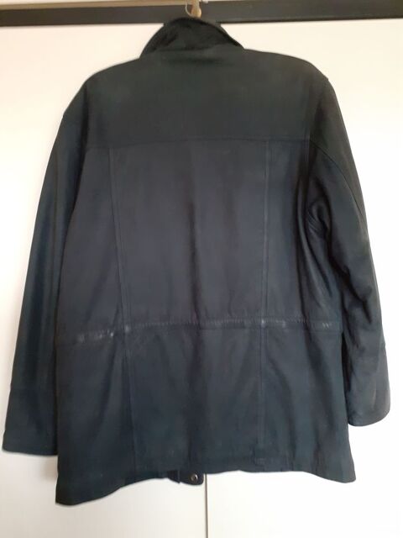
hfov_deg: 51.4
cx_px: 202
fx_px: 419
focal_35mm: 27
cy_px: 269
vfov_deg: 65.3
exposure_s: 1/25
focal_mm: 3.6
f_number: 1.9
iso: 500
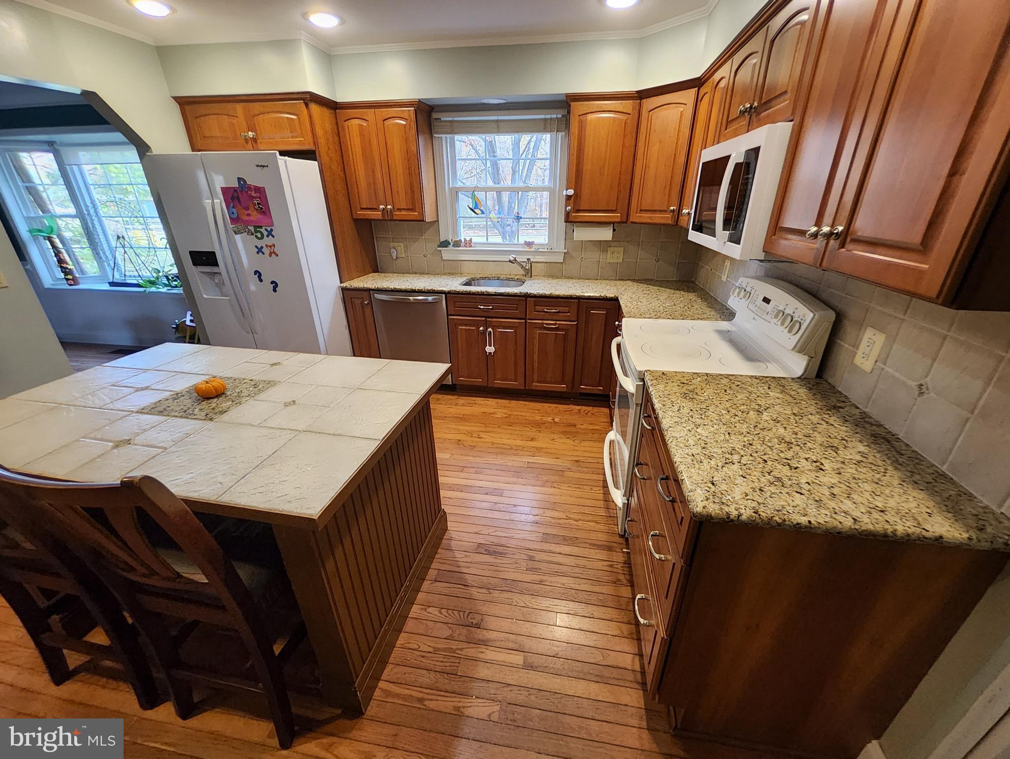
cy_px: 380
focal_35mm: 13
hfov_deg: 106.1
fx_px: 380
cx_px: 505
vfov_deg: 90.0
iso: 200
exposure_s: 1/50
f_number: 2.2
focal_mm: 1.13
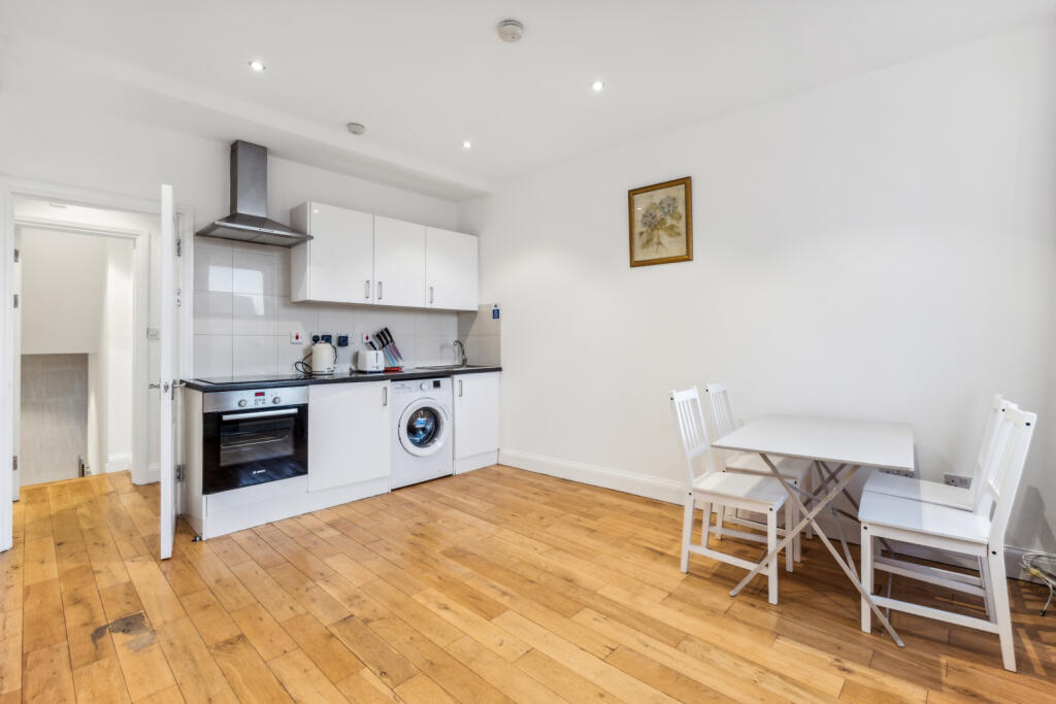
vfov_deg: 77.3
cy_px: 352
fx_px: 440
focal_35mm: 15
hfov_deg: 100.4
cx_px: 528
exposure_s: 1/7
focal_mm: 10
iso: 400
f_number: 11
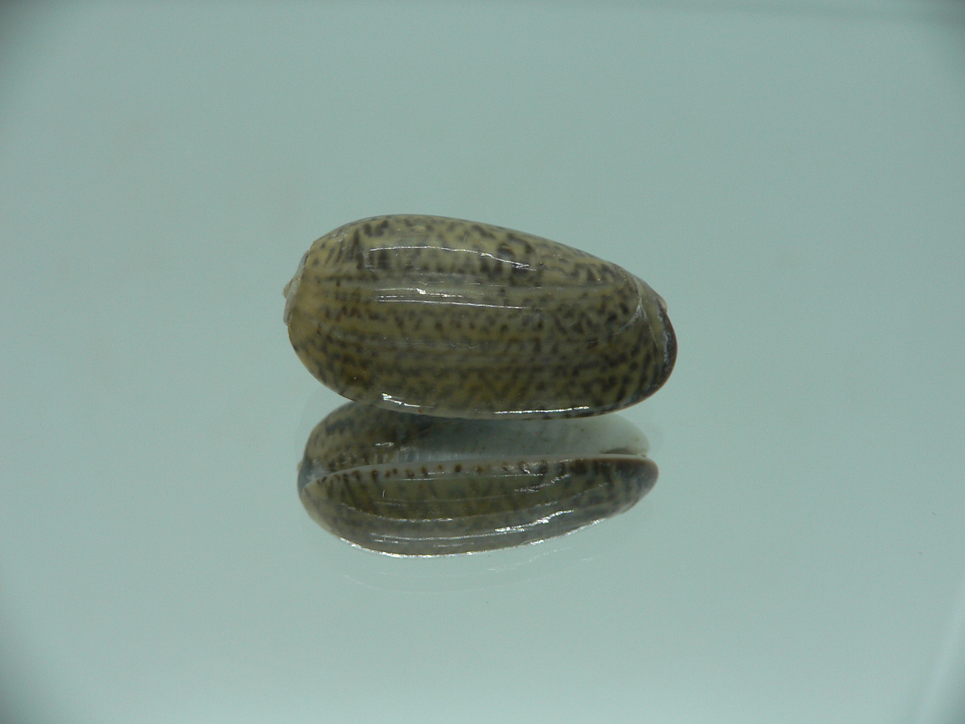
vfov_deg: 40.7
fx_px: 976
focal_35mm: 35
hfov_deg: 52.6
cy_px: 362
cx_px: 482
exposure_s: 1/60
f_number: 2.8
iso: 80
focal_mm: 4.6
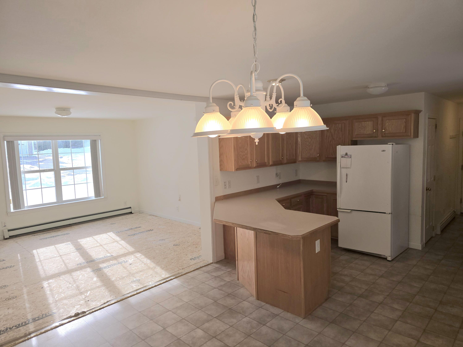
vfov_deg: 58.9
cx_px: 232
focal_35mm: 23
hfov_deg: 73.9
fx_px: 308
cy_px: 174
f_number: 1.7
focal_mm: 6.3
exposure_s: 1/217
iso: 12
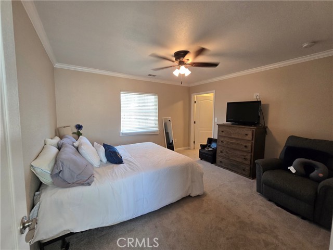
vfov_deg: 89.9
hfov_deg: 106.2
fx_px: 125
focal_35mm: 13
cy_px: 125
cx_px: 166
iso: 160
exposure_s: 1/60
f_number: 2.2
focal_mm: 2.2
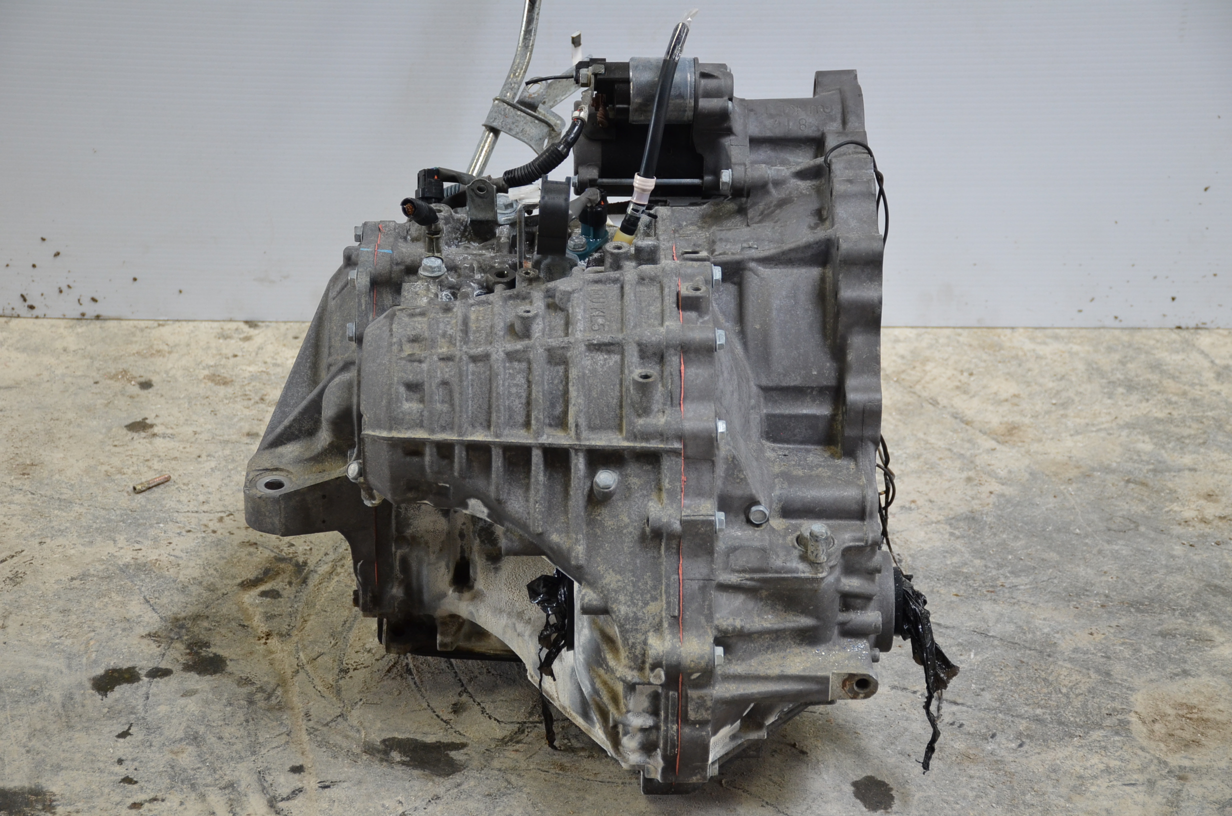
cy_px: 408
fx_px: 3074
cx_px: 616
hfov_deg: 22.7
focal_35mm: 90
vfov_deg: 15.1
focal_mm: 60
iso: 800
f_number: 5
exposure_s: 1/40
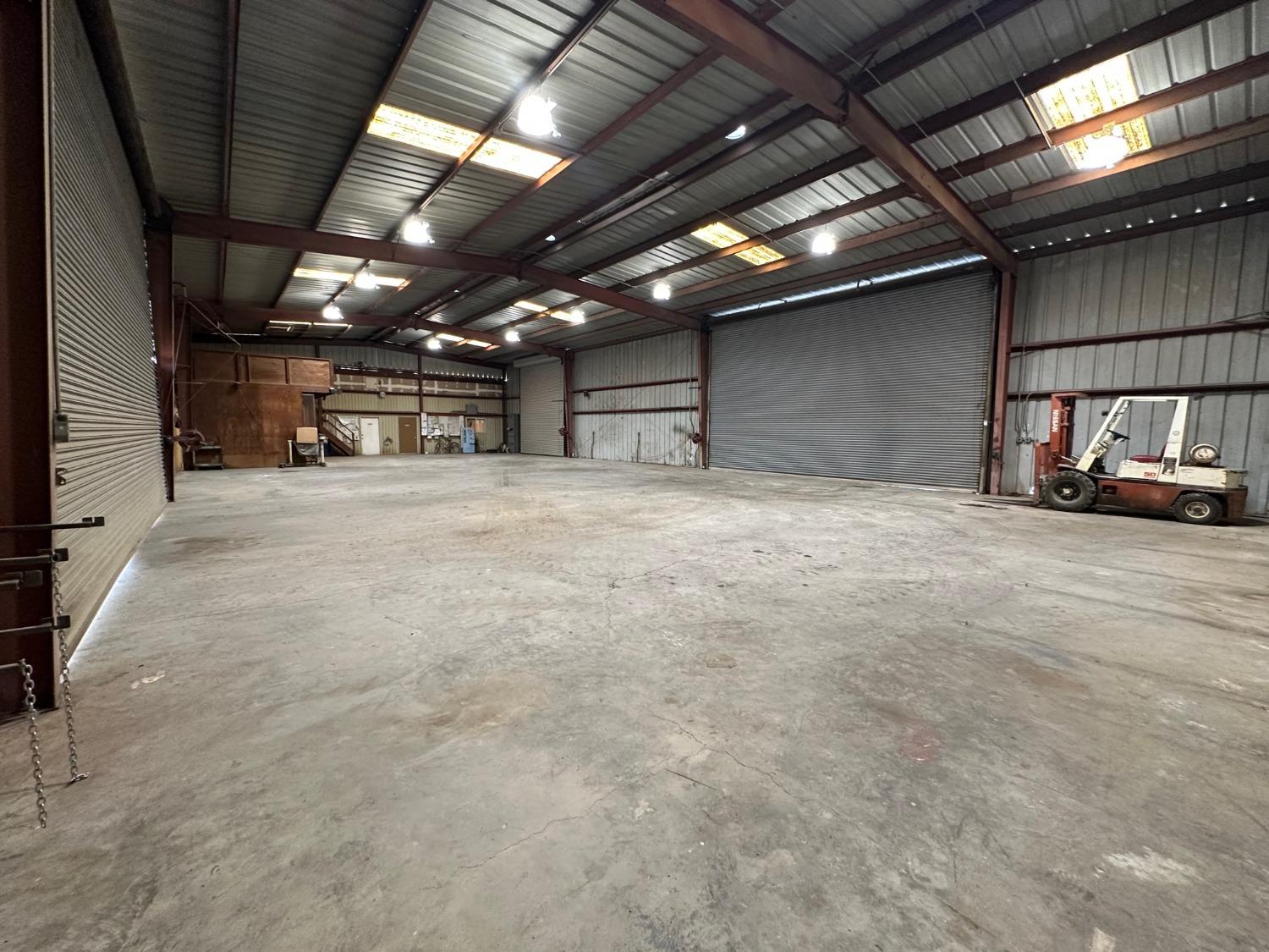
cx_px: 634
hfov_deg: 102.1
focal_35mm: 14
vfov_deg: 85.7
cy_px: 476
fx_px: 513
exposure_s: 1/60
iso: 200
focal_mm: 2.22
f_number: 2.2
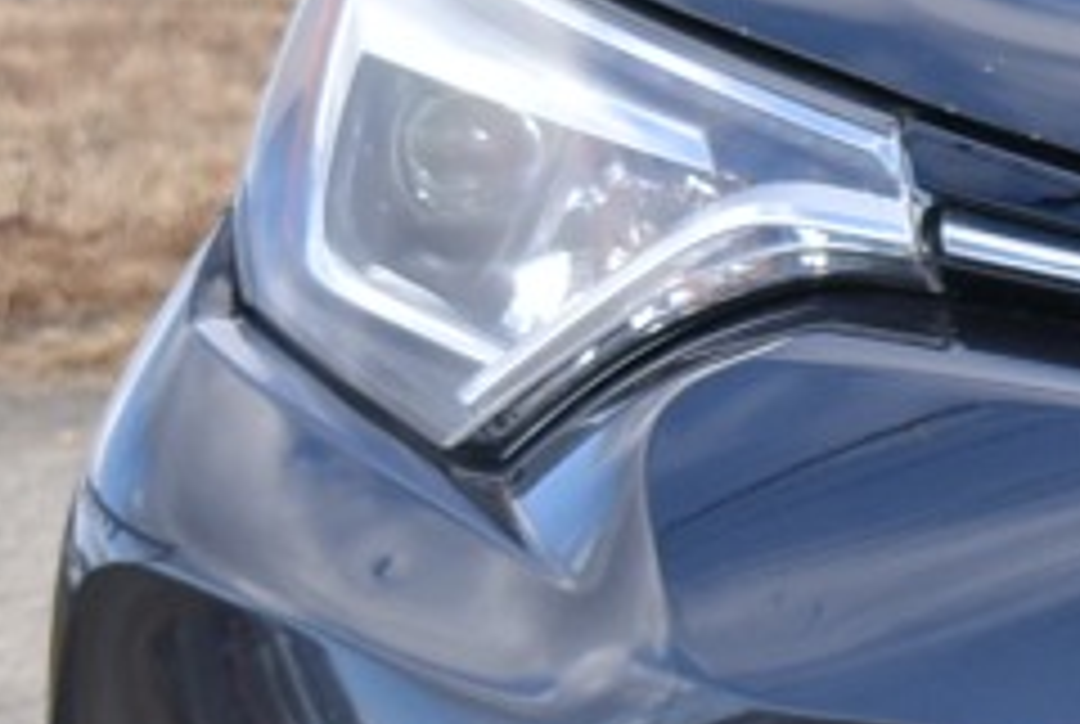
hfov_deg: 4.1
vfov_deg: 2.9
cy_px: 342
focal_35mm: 484
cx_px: 3096
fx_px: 14547
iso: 250
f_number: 8
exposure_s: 1/250
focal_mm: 48
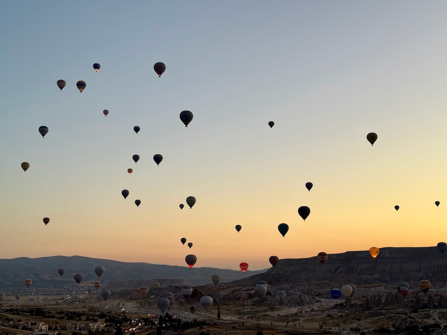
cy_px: 168
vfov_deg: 30.3
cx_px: 224
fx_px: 620
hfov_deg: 39.7
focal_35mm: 48
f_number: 1.78
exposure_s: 1/97
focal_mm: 6.76
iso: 100
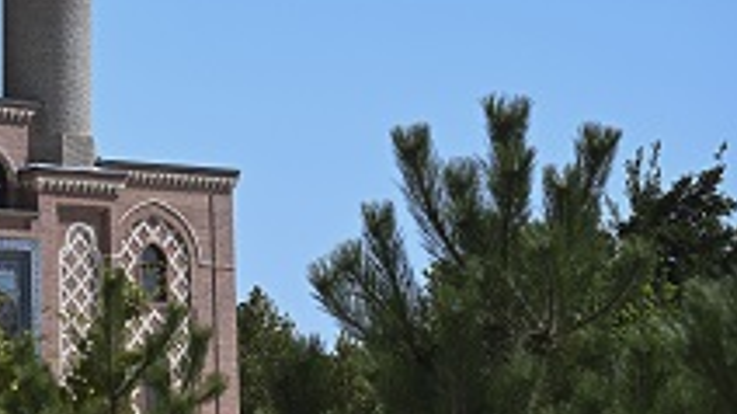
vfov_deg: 7.4
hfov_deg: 12.7
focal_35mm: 163
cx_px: -271
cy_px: 2
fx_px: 3184
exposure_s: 1/320
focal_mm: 55
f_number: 5.6
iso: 50
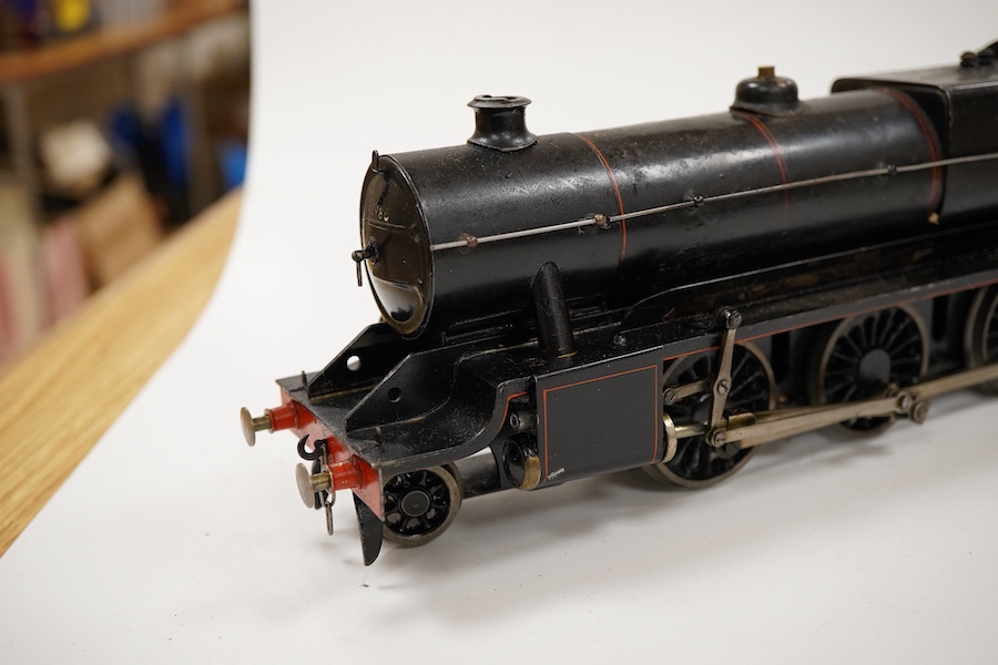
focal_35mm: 45
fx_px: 1247
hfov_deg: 43.6
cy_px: 332
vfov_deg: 29.9
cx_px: 499
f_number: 7.1
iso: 1250
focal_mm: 30
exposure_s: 1/125
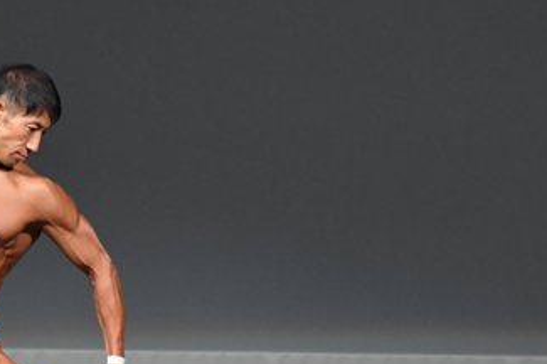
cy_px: 310
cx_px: 117
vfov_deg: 1.8
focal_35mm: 752
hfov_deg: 2.7
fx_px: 11415
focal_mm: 210
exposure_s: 1/400
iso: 4000
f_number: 5.6
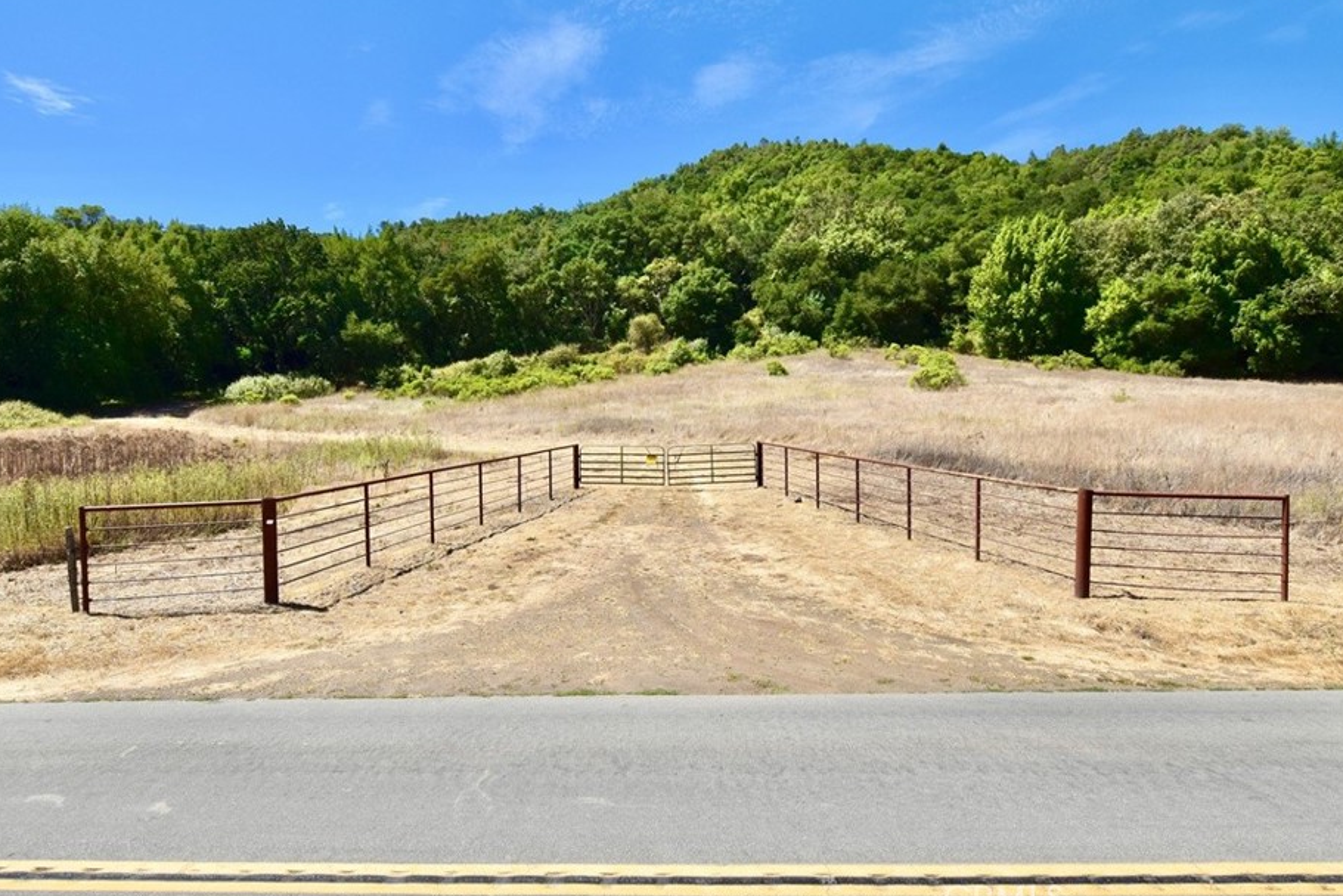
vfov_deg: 65.7
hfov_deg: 88.2
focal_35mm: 19
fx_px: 693
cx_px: 677
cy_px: 416
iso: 400
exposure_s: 1/400
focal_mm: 11
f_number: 11
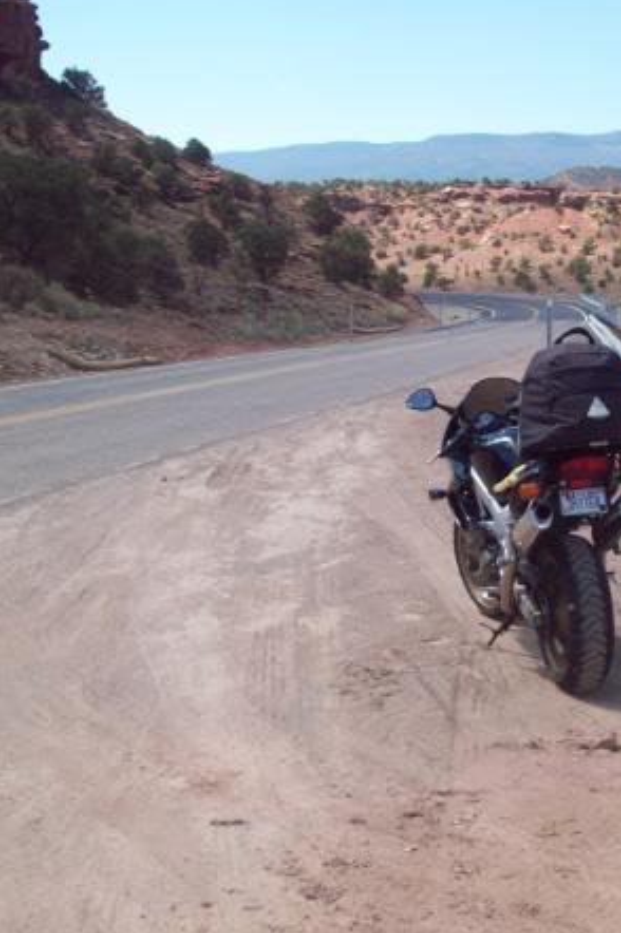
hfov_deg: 20.7
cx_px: 473
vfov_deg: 30.9
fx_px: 1684
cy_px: 386
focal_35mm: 65
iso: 80
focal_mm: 7.6
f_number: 6.3
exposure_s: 1/197
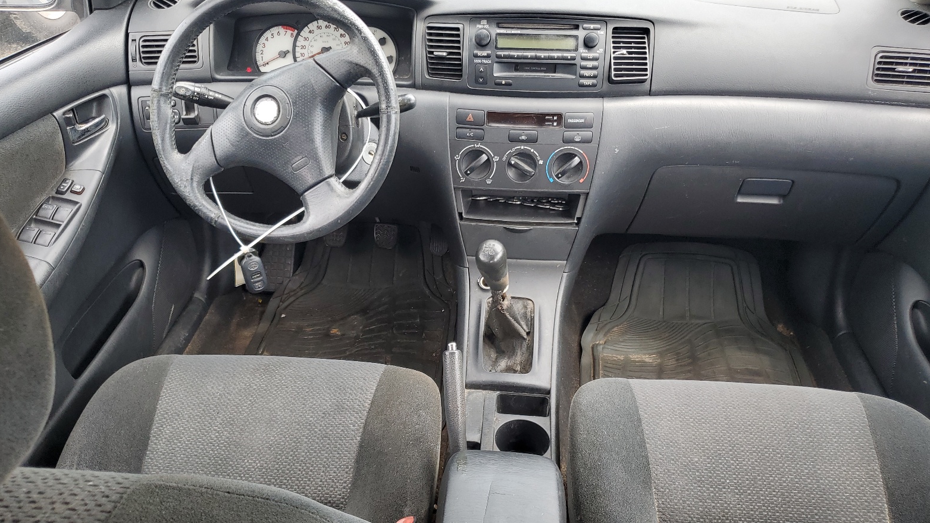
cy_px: 305
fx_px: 715
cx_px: 464
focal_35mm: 29
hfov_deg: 66.1
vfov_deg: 40.1
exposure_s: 1/143
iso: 50
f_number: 1.5
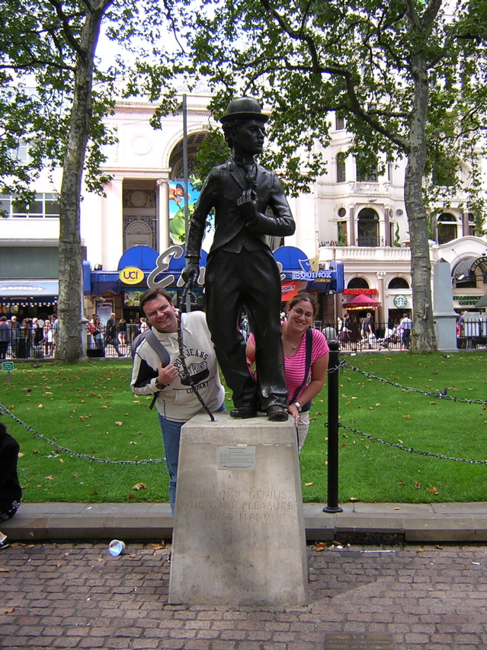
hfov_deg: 39.6
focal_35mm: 36
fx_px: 676
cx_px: 244
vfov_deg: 51.4
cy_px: 325
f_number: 2.6
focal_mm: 4.7
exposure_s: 1/160
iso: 100
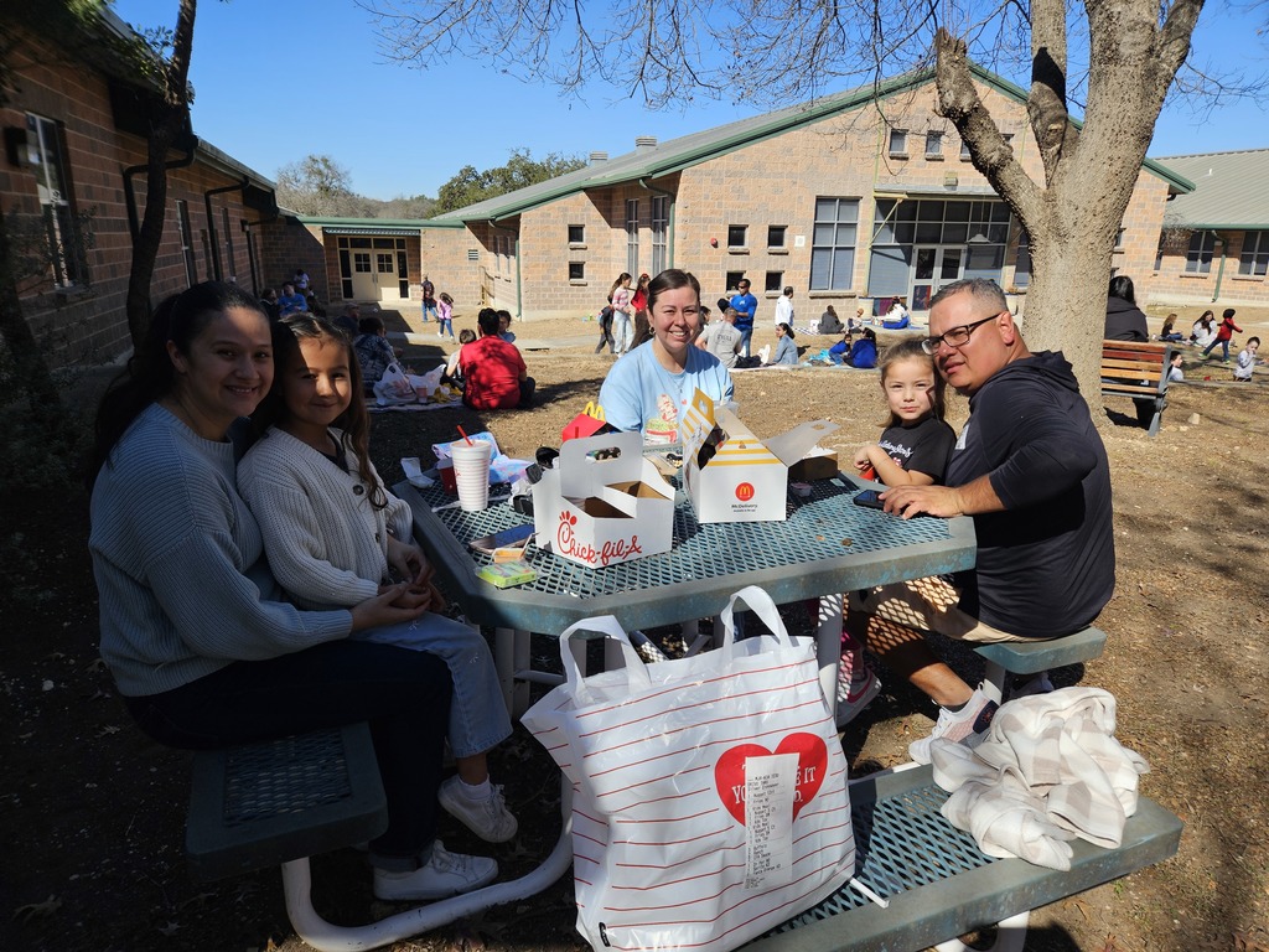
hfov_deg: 73.9
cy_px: 476
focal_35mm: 23
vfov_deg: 58.9
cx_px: 634
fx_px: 843
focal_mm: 5.4
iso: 25
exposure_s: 1/1780
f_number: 1.8
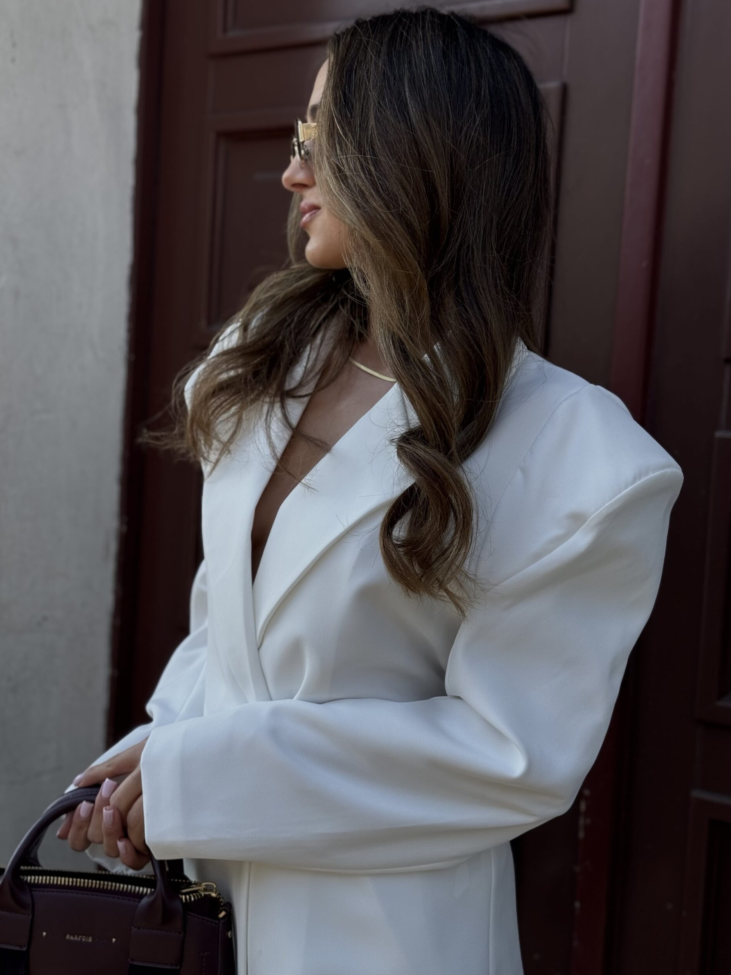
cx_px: 363
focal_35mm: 49
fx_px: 1380
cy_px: 488
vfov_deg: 38.9
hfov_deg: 29.7
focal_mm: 6.76
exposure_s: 1/832
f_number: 1.78
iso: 64
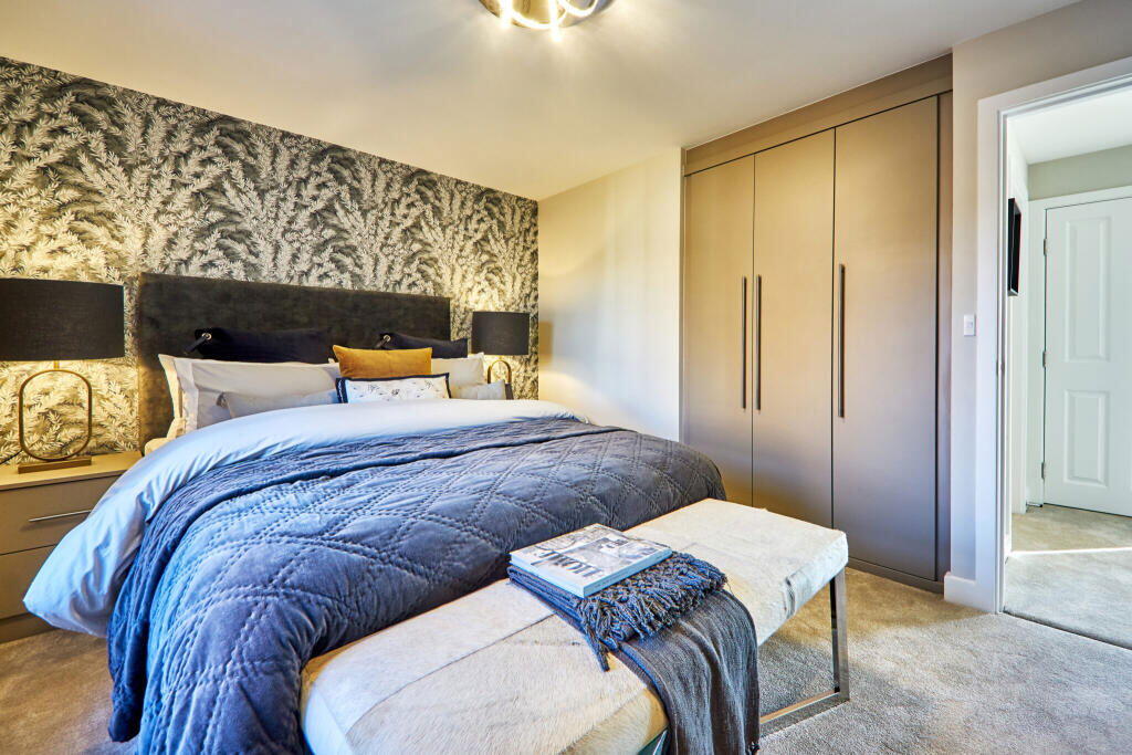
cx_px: 566
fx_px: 425
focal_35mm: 14
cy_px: 378
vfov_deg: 83.3
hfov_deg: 106.3
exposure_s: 1/5
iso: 200
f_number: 8
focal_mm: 9
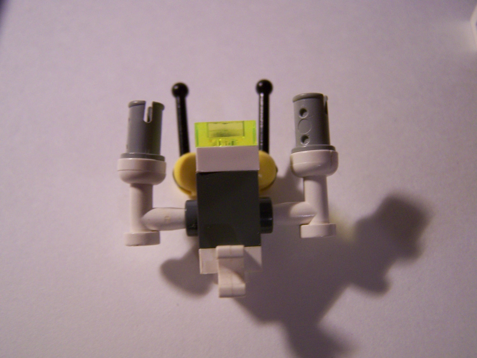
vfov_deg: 37.7
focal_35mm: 38
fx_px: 524
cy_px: 179
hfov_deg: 49.0
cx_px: 238
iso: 160
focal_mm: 6.3
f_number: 2.8
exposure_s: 1/30
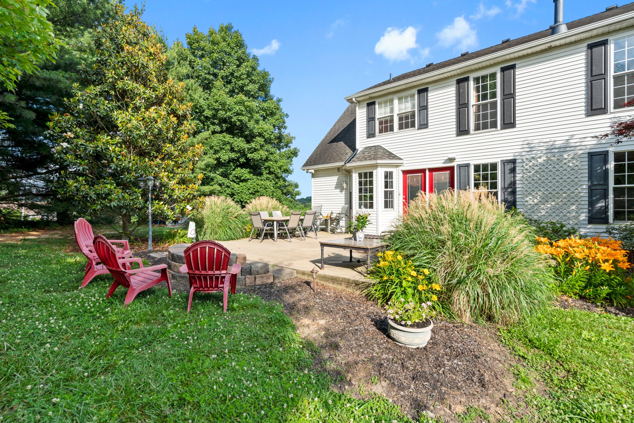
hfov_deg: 96.7
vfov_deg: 73.8
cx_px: 317
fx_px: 282
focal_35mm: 16
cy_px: 212
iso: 100
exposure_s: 1/200
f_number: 7.1
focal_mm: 16
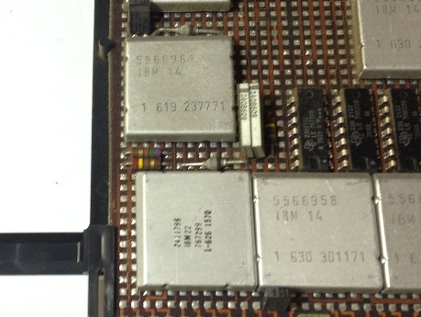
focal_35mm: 78
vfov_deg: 18.8
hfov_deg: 24.7
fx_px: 949
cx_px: 108
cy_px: 97
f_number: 2.4
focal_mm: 4.28
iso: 50
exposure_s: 1/20
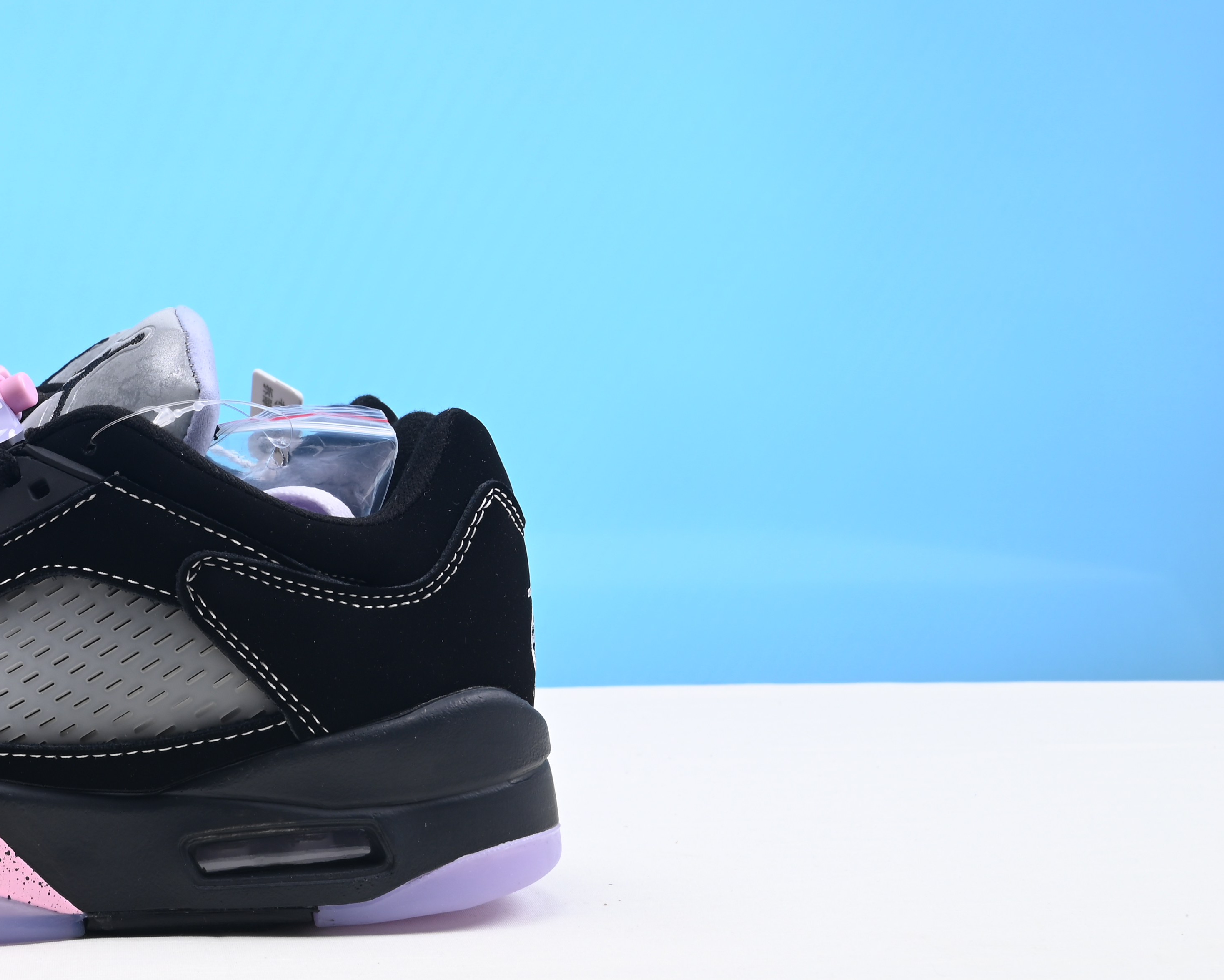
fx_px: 2717
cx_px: -23
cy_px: 207
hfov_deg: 24.2
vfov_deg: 20.2
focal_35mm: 75
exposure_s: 1/2
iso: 100
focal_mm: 39
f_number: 16
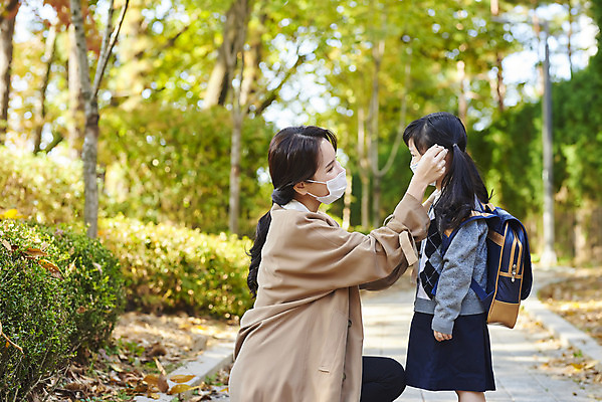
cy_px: 201
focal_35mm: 85
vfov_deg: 16.1
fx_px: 1422
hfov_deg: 23.9
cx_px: 301
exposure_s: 1/400
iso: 500
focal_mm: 85
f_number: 3.5
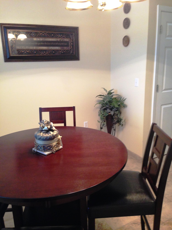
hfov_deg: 42.9
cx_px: 86
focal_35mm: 33
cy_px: 115
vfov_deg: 55.4
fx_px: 219
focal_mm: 4.12
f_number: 2.4
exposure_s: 1/20
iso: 200
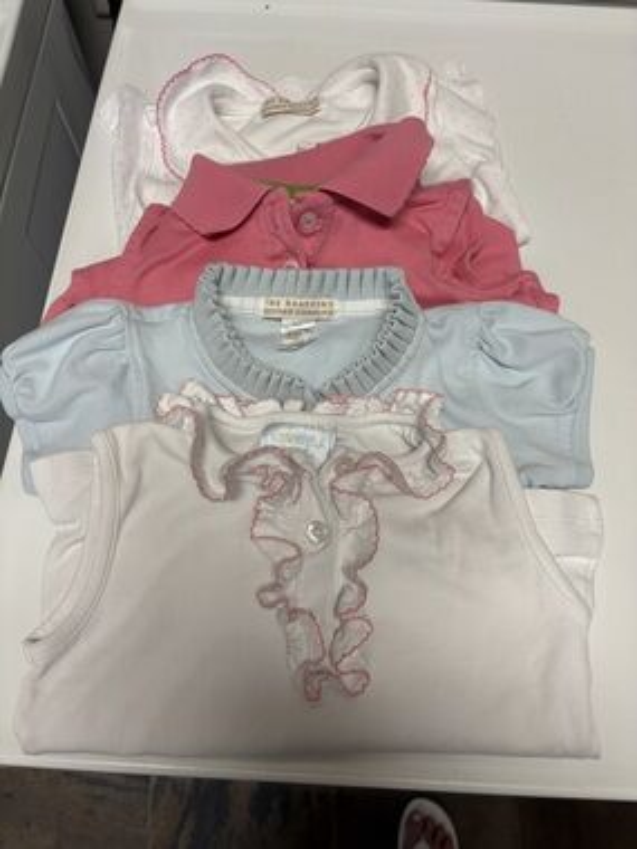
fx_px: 638
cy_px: 424
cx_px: 318
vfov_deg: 67.3
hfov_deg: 53.1
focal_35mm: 26
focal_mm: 5.96
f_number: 1.6
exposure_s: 1/120
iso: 80
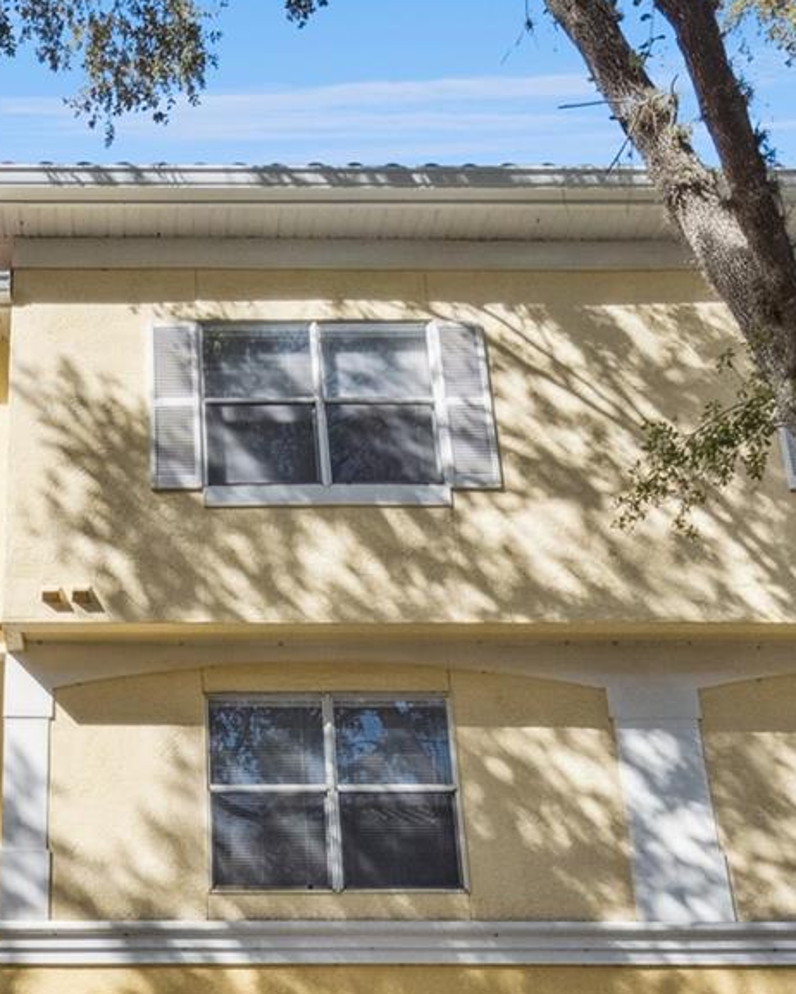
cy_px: 903
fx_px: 1148
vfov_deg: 42.7
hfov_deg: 36.7
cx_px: 140
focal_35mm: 39
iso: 1600
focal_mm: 10
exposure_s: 1/1000
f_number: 11
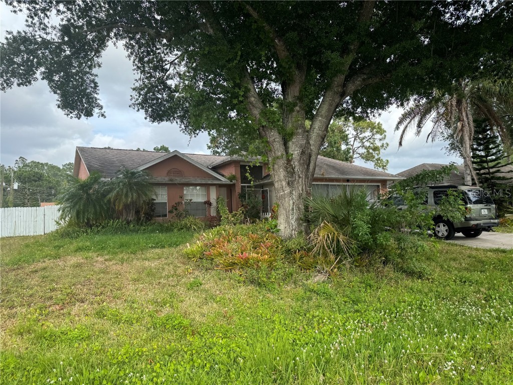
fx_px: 356
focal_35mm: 24
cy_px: 192
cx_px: 256
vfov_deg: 56.8
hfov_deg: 71.6
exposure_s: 1/1094
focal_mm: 6.76
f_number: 1.78
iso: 80
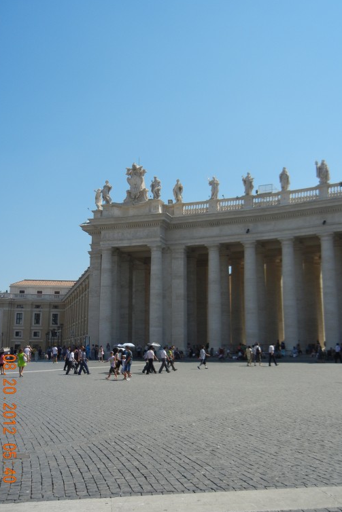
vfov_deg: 53.1
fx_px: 513
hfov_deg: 36.9
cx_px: 165
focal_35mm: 36
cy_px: 254
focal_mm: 6.2
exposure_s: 1/426
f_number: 7.2
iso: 160
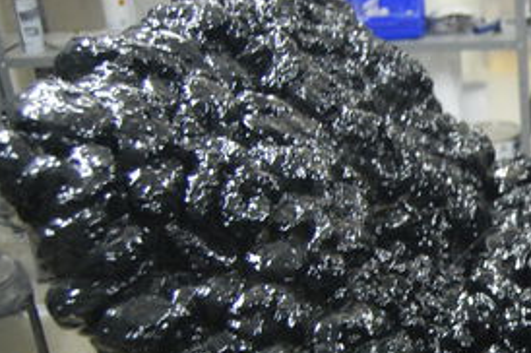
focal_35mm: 70
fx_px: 1031
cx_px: 572
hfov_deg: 26.7
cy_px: 281
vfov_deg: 19.2
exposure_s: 1/8
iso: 1250
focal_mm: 20
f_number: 3.8
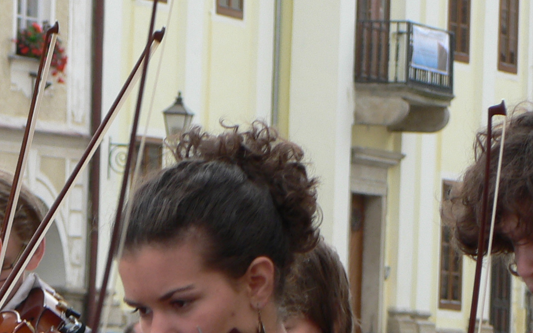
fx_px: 6508
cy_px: 340
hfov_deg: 4.7
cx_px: -38
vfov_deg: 2.9
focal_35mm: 448
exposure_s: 1/100
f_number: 4
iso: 80
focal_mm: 29.7
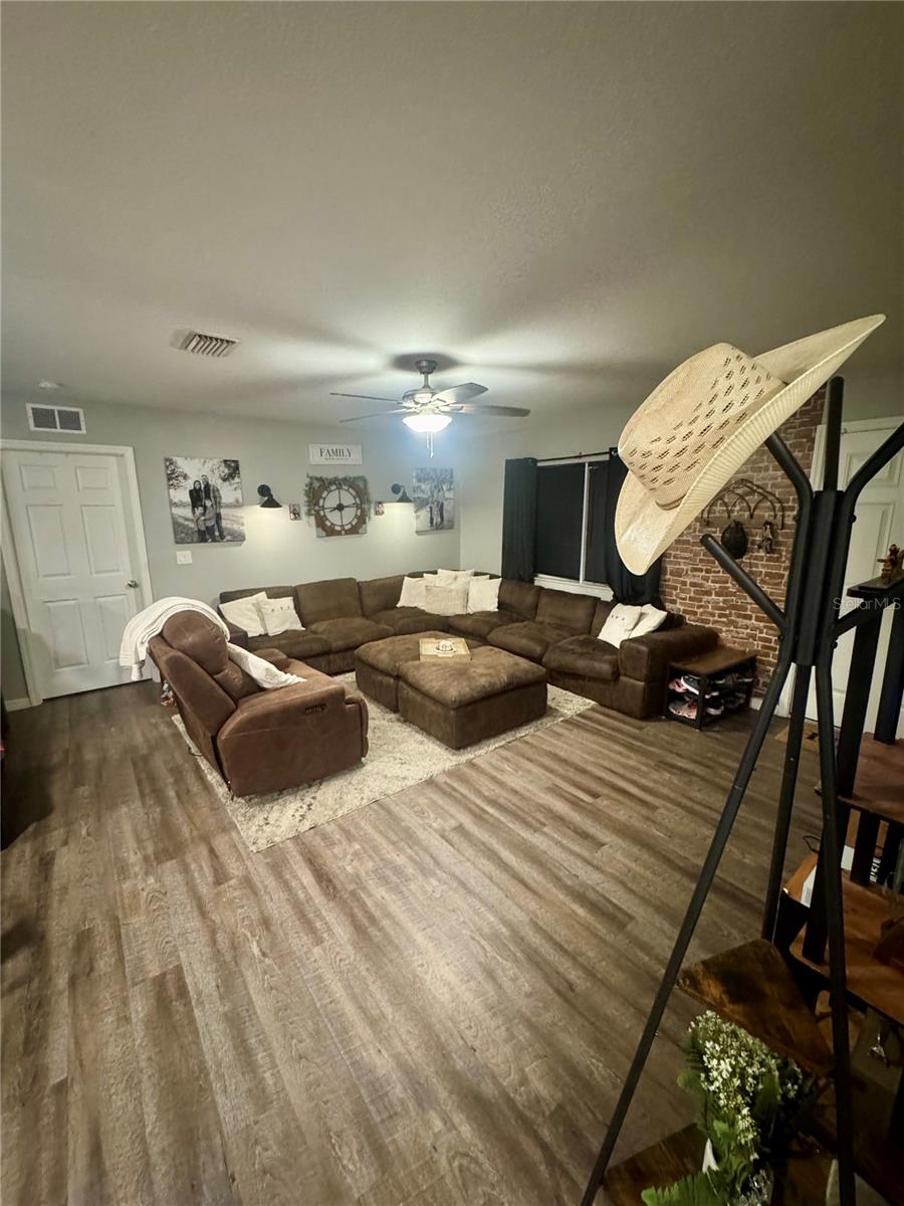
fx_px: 487
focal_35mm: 14
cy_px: 603
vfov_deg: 102.1
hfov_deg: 85.7
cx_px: 452
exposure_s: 1/40
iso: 1000
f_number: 2.2
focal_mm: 2.22
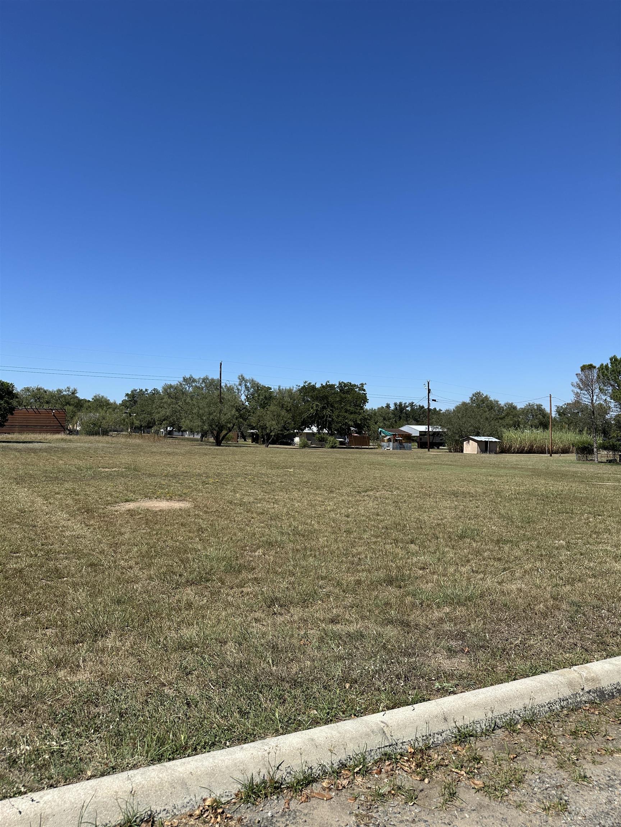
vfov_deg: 71.6
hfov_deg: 56.8
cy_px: 414
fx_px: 574
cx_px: 310
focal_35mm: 24
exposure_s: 1/5848
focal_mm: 6.86
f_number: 1.78
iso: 80
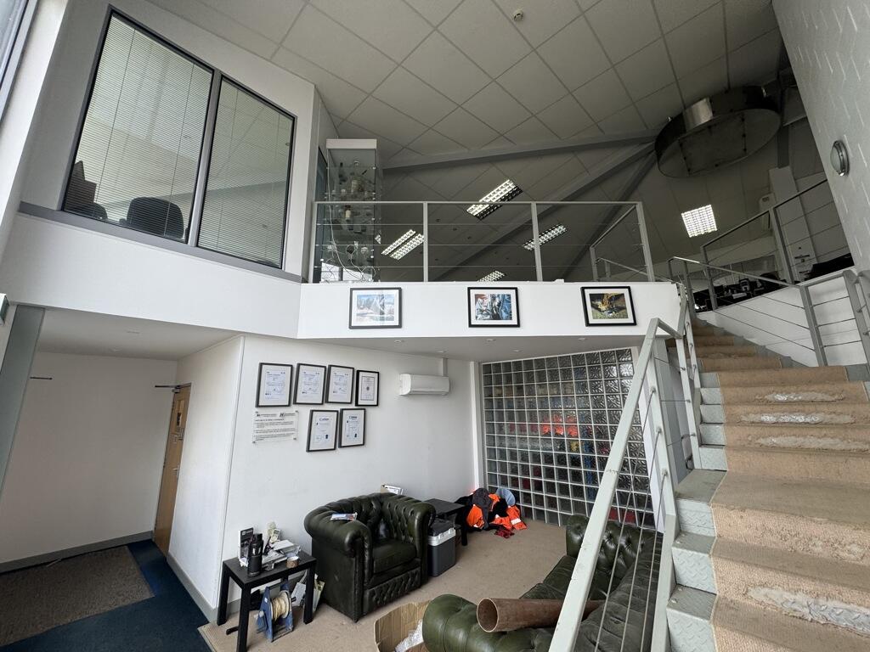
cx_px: 435
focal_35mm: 14
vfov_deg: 85.7
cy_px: 326
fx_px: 352
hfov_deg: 102.1
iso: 40
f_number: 2.2
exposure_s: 1/114
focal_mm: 2.22
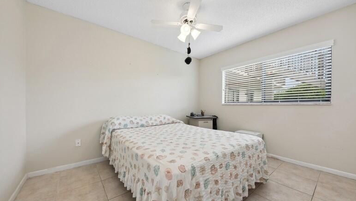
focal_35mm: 13
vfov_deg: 78.4
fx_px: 123
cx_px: 177
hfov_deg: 110.8
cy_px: 106
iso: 100
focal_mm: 12
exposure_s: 1/13
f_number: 8
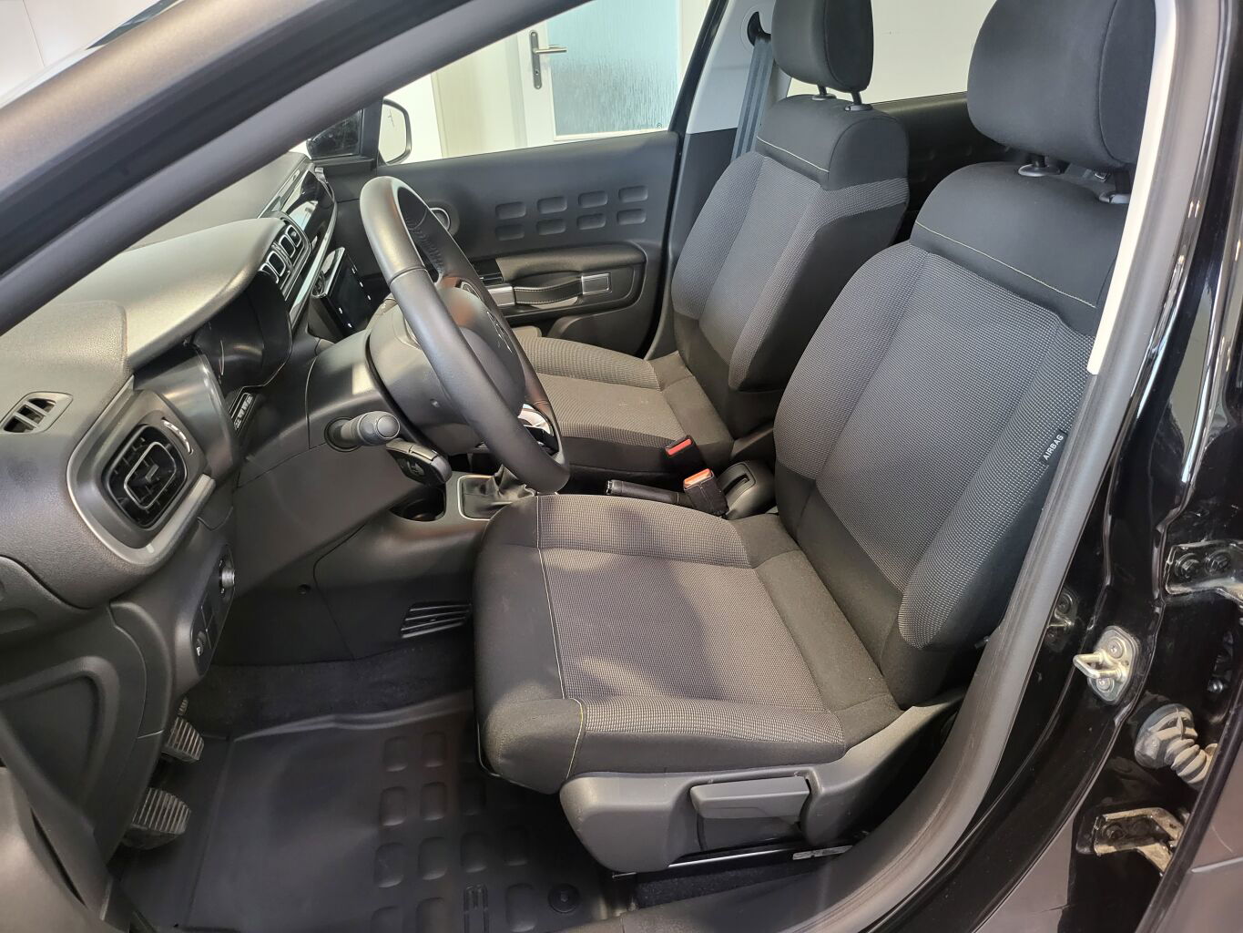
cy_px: 466
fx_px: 862
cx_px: 622
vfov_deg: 56.8
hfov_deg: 71.6
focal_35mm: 24
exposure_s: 1/50
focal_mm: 5
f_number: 1.8
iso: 640
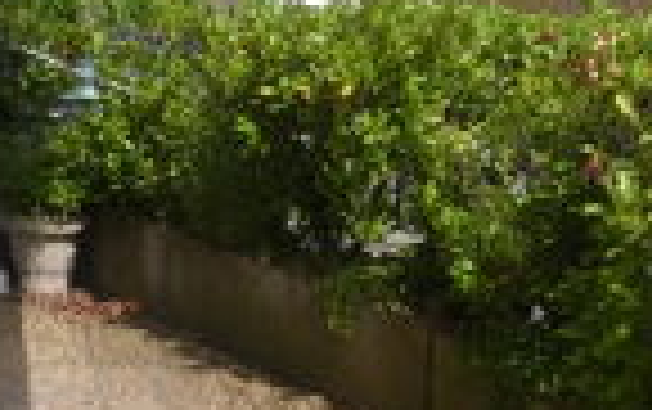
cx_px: 310
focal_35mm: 78
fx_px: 1388
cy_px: 498
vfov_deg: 16.1
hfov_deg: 26.4
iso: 100
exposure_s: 1/320
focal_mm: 4.5
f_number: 5.6
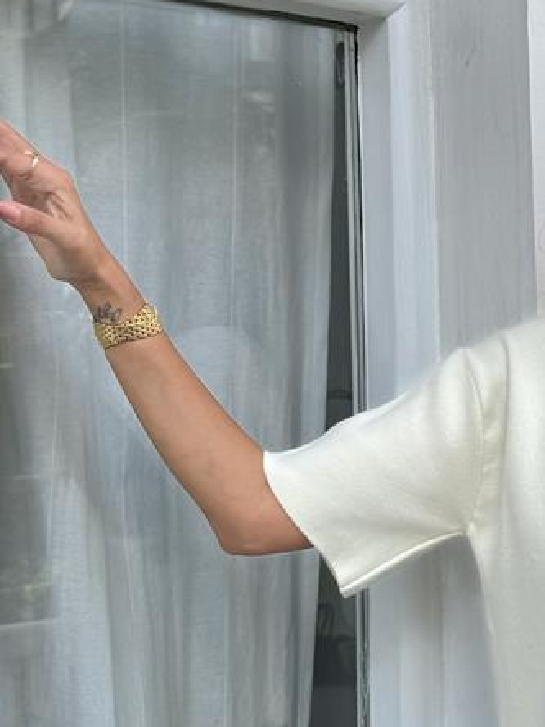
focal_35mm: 70
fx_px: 1469
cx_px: 638
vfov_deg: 27.8
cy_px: 337
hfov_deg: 19.8
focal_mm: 6.76
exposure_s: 1/1193
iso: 80
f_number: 1.78
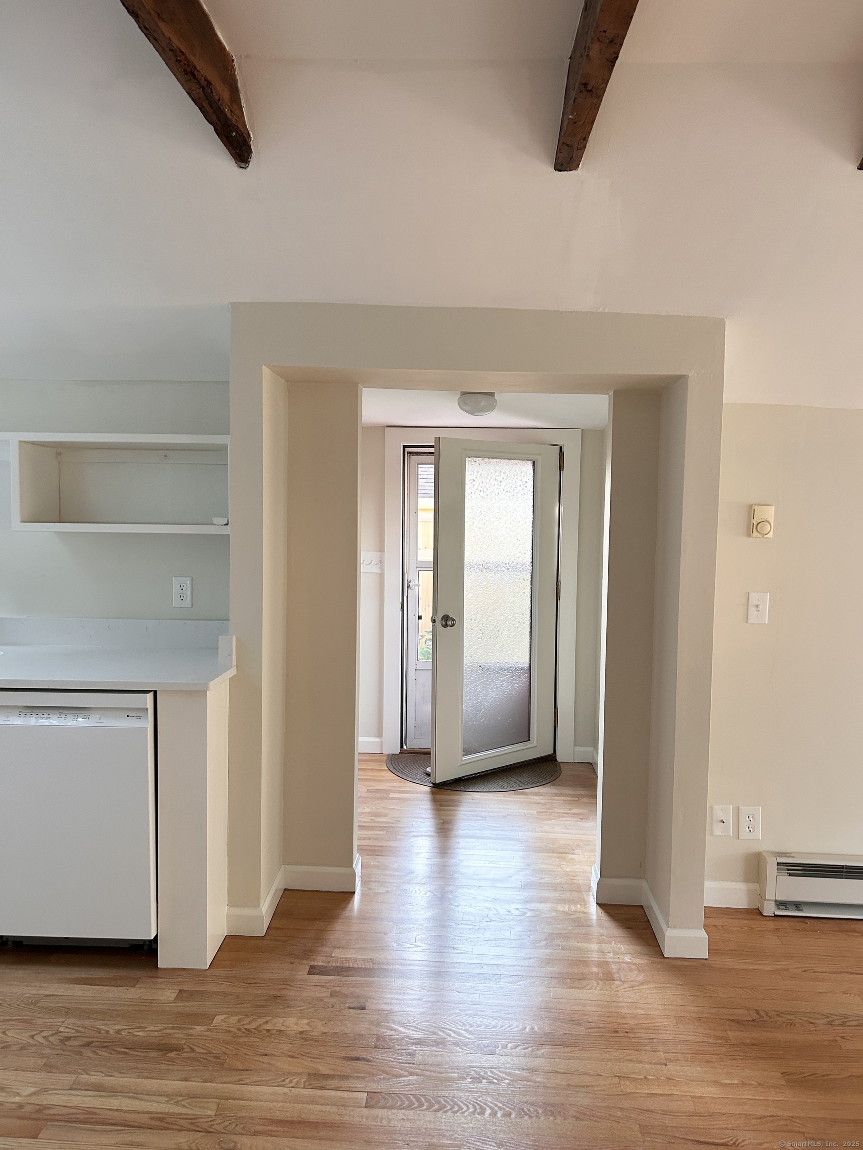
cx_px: 432
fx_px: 864
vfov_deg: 67.3
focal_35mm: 26
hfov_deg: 53.1
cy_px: 575
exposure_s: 1/105
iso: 125
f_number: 1.5
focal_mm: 5.7
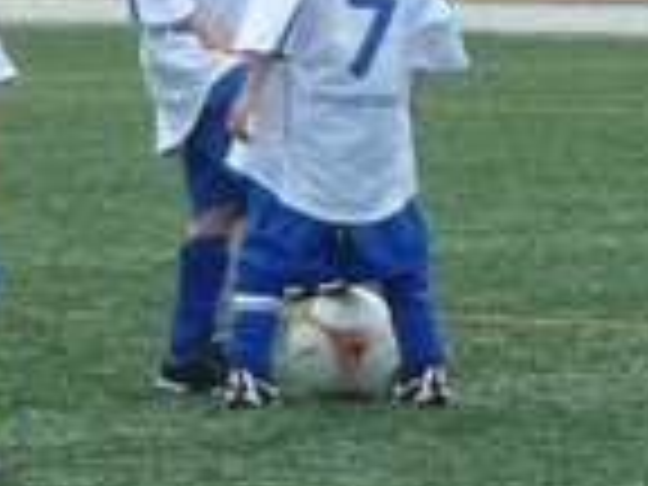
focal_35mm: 1024
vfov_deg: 1.5
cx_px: -122
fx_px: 19169
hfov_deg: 1.9
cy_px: -137
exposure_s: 1/250
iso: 80
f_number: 4.6
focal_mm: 34.4
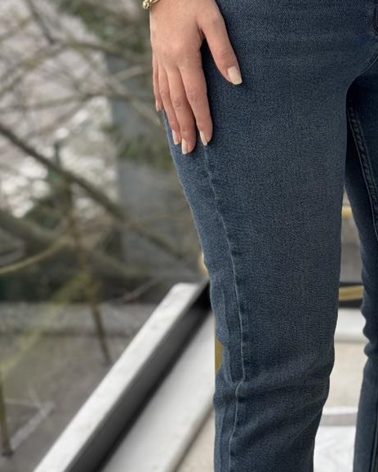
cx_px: 344
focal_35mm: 108
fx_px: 1509
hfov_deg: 14.1
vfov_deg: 17.7
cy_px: 325
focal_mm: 6.76
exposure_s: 1/227
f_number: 1.78
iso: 64
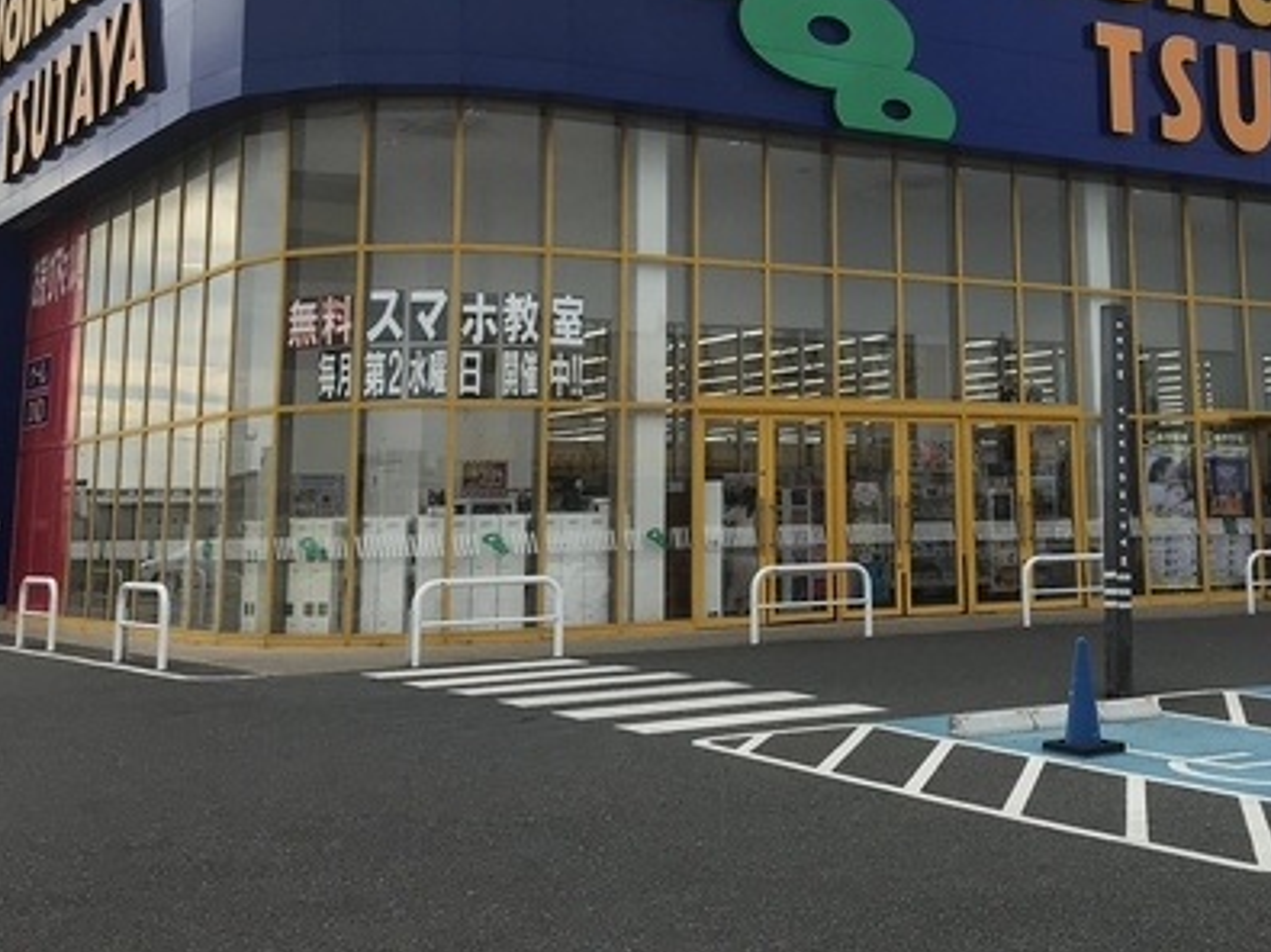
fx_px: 1872
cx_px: 898
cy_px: 174
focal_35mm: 51
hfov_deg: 36.9
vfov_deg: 27.9
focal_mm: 3.99
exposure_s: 1/2398
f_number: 1.8
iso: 20
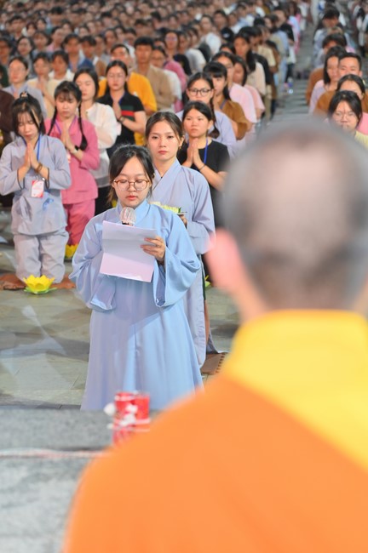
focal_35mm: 120
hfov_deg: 11.4
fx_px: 1844
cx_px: 184
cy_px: 276
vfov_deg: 17.1
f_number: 4.5
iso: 1600
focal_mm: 120
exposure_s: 1/40
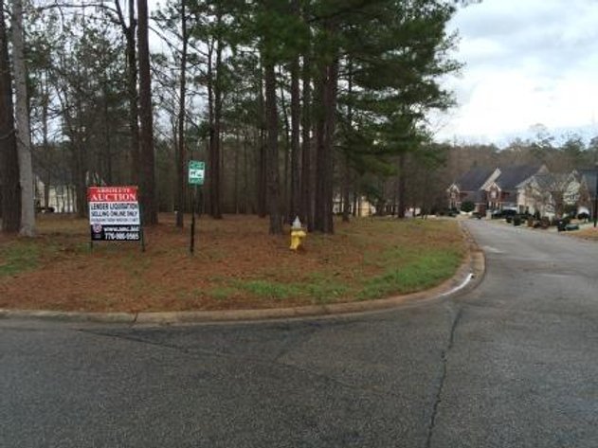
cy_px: 224
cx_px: 299
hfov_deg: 61.7
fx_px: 501
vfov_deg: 48.2
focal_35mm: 29
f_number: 2.2
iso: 32
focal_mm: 4.15
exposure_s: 1/60
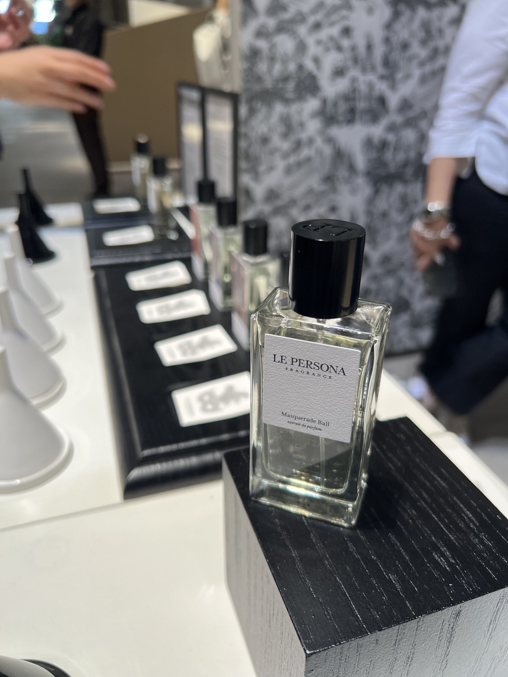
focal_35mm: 26
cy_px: 338
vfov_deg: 67.3
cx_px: 254
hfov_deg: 53.1
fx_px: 509
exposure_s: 1/100
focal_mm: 5.7
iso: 125
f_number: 1.5
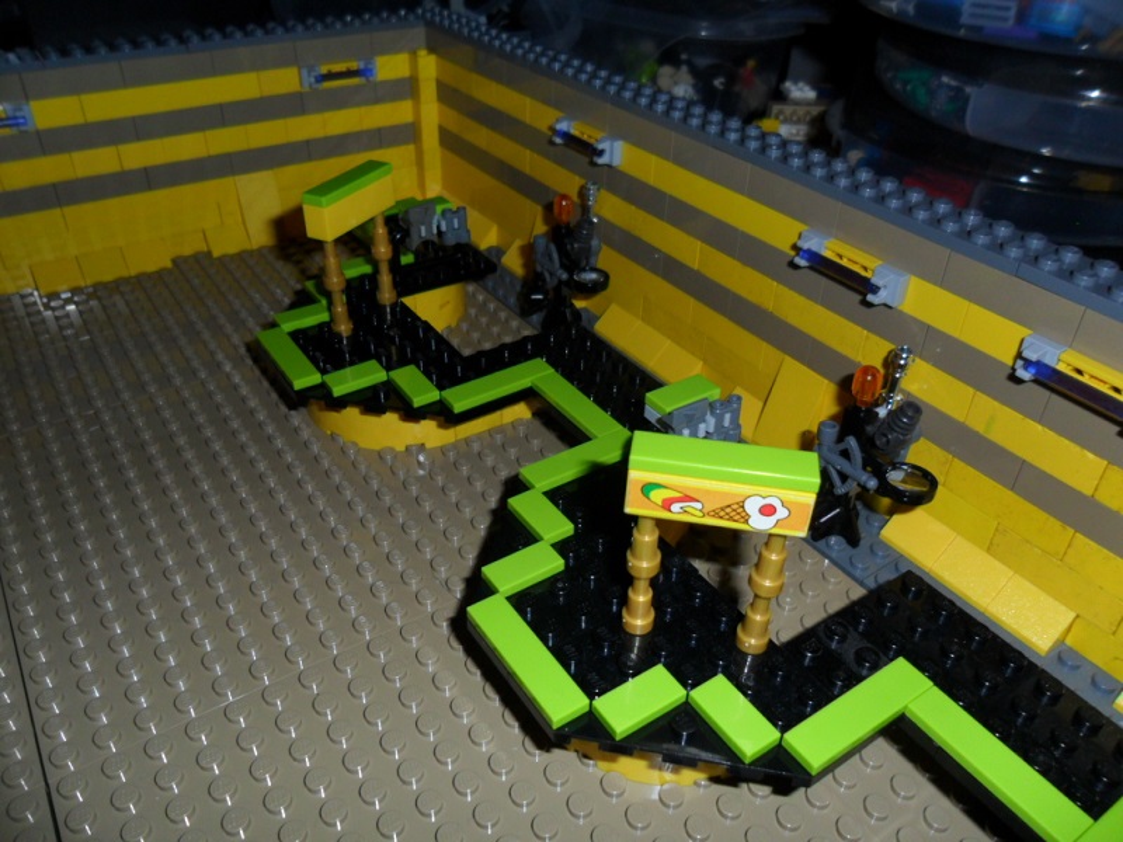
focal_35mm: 27
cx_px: 562
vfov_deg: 51.4
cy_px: 421
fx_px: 876
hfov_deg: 65.3
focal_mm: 4.9
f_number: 8.9
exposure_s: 1/45
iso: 100
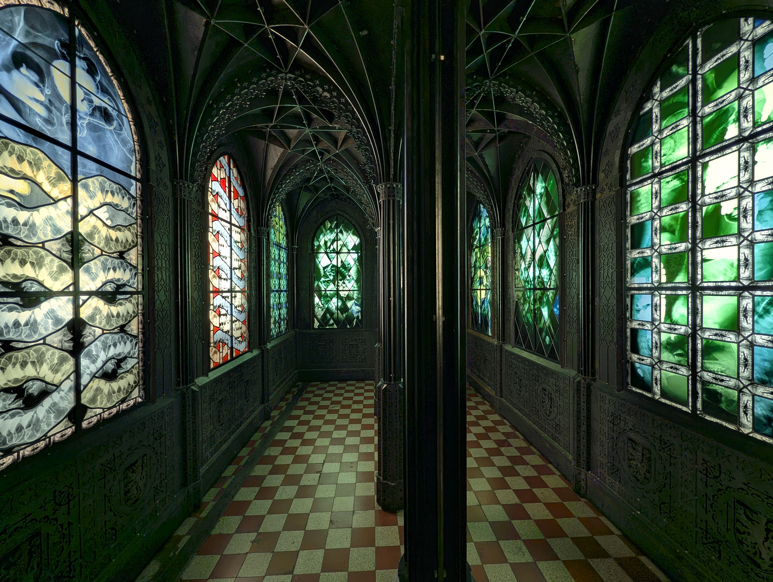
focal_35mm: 12
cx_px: 386
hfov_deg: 110.5
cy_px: 291
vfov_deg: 94.6
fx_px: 268
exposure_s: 1/63.6
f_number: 1.7
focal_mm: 2.02
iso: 55
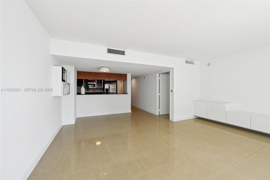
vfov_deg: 81.2
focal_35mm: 14
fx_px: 105
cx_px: 135
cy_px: 90
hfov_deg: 104.3
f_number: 8
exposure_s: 1/40
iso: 100
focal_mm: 14
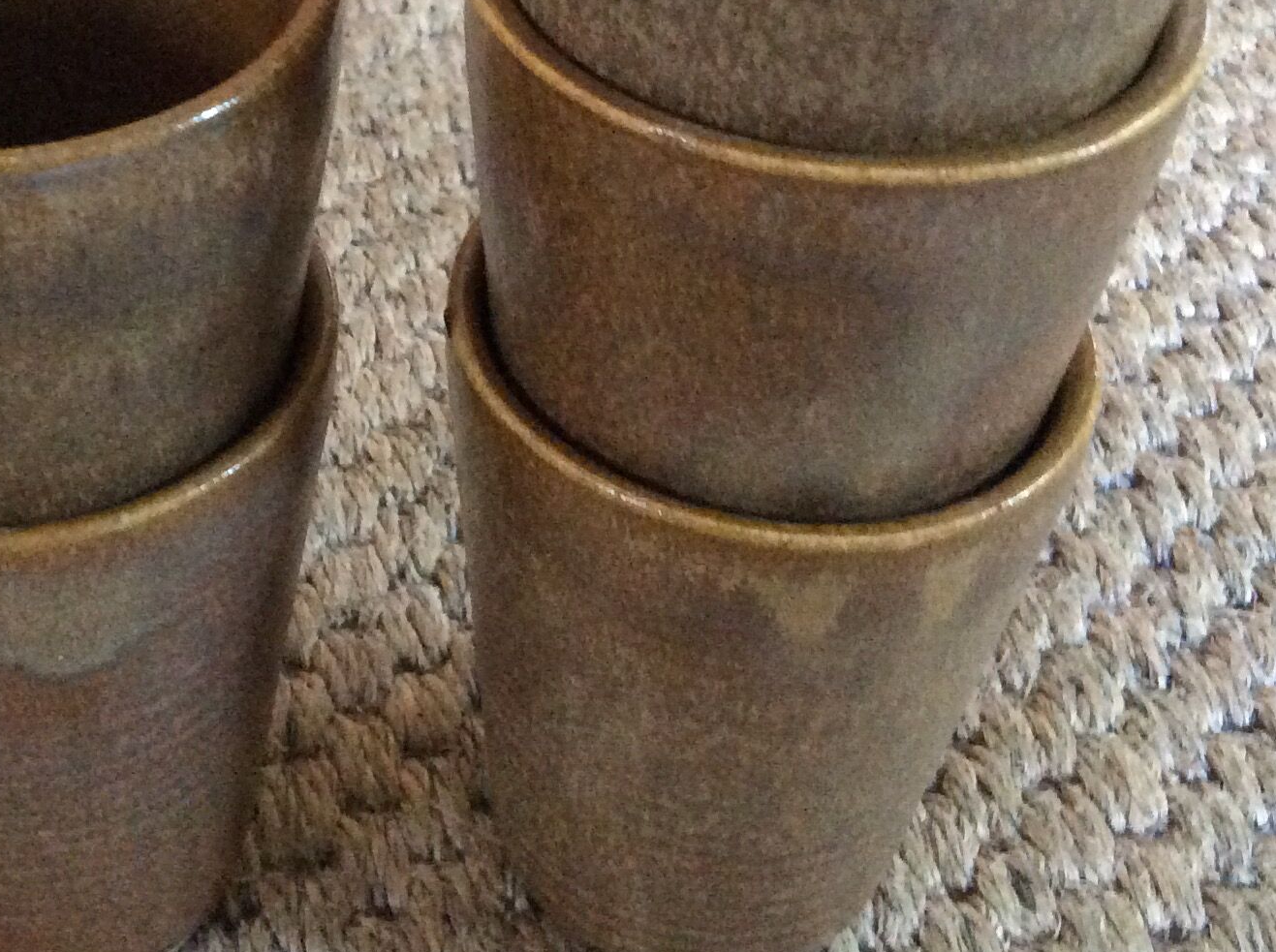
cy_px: 206
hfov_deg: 30.5
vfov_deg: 22.9
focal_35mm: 63
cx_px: 411
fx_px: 2318
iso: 400
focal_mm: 3.3
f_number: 2.4
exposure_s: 1/17
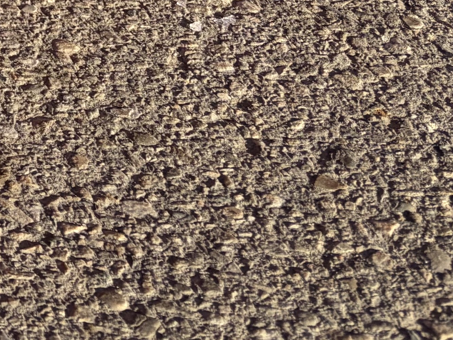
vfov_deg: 11.9
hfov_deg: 15.0
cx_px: -403
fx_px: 1452
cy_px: -345
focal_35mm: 111
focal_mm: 5.96
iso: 50
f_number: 1.6
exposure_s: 1/2141
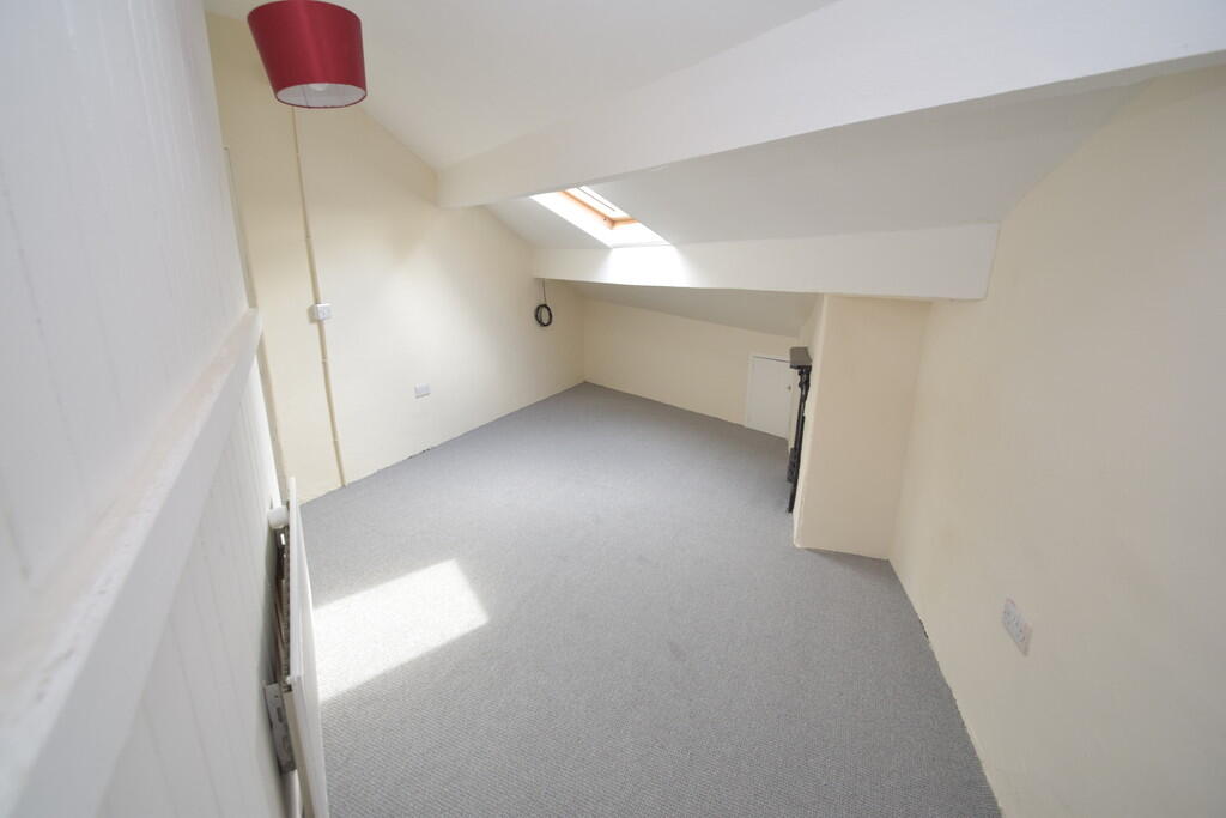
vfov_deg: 77.3
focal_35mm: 15
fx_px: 511
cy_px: 409
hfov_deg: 100.4
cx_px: 613
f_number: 5
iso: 800
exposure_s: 1/100
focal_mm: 10
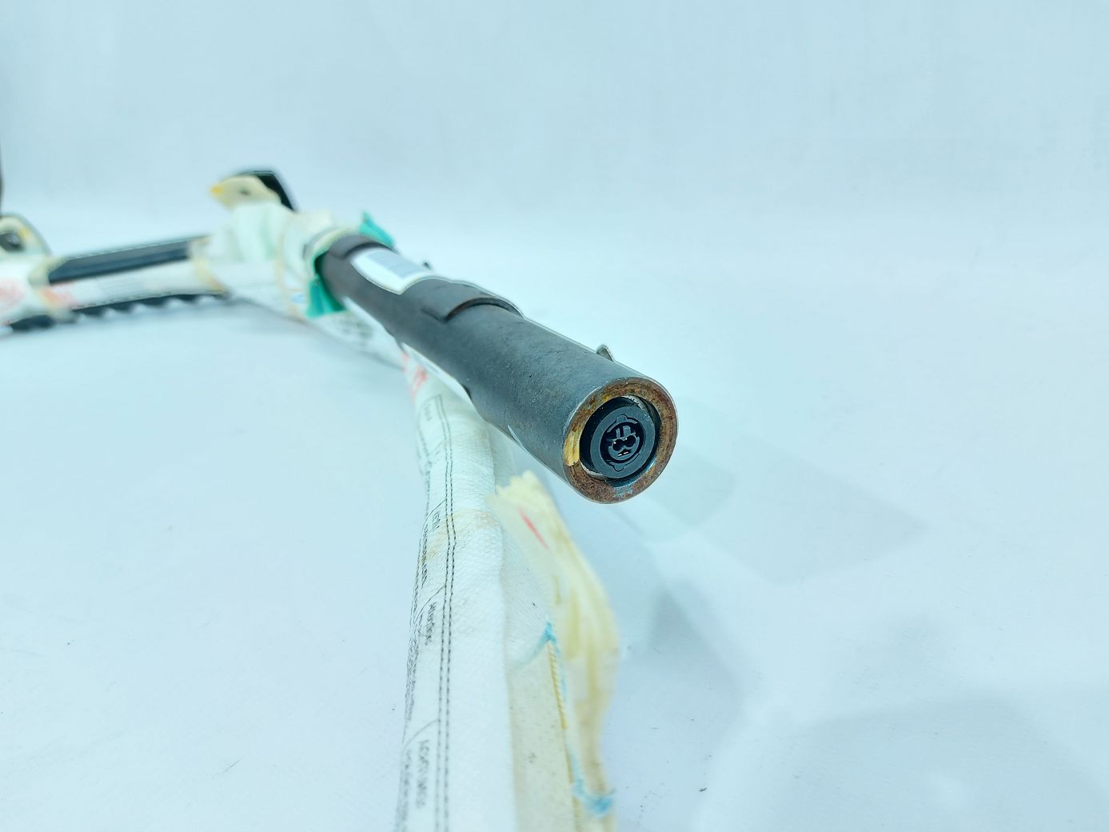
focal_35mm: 24
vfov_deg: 56.8
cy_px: 416
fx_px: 769
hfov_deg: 71.6
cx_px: 554
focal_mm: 5.23
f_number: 1.8
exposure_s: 1/50
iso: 160
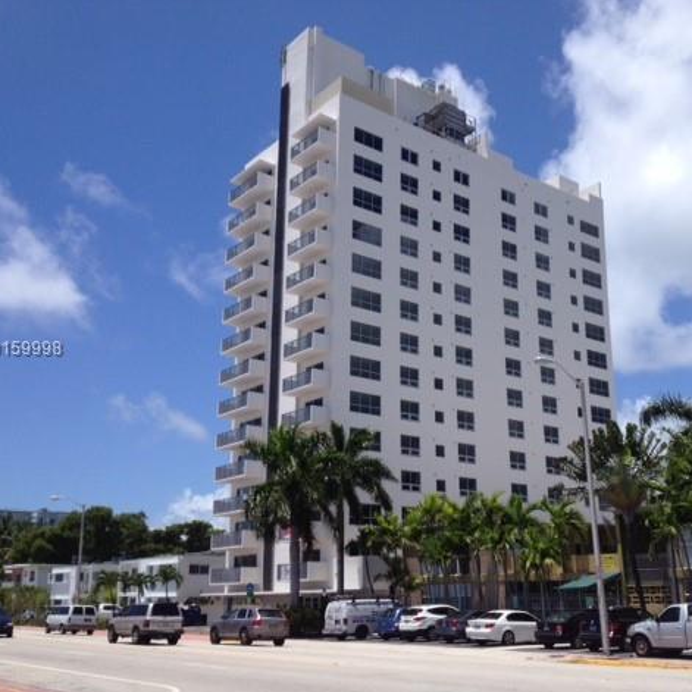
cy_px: 350
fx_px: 950
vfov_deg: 40.0
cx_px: 435
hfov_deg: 39.7
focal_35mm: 42
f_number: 2.4
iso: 50
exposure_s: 1/2762
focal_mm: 4.28
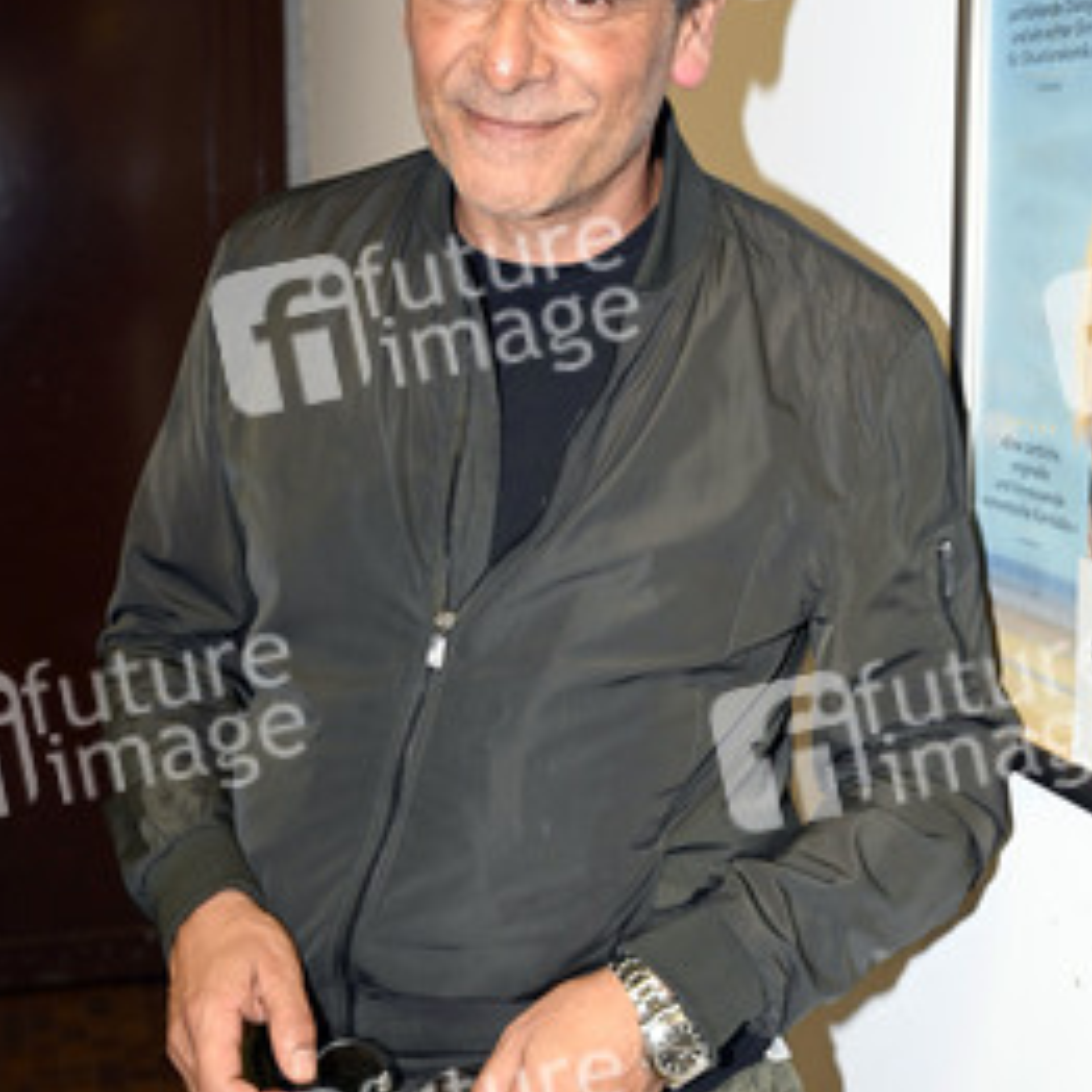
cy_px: 525
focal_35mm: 57
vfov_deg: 30.0
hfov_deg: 30.0
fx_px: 2034
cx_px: 546
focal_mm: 44
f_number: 6.3
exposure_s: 1/50
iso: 3200
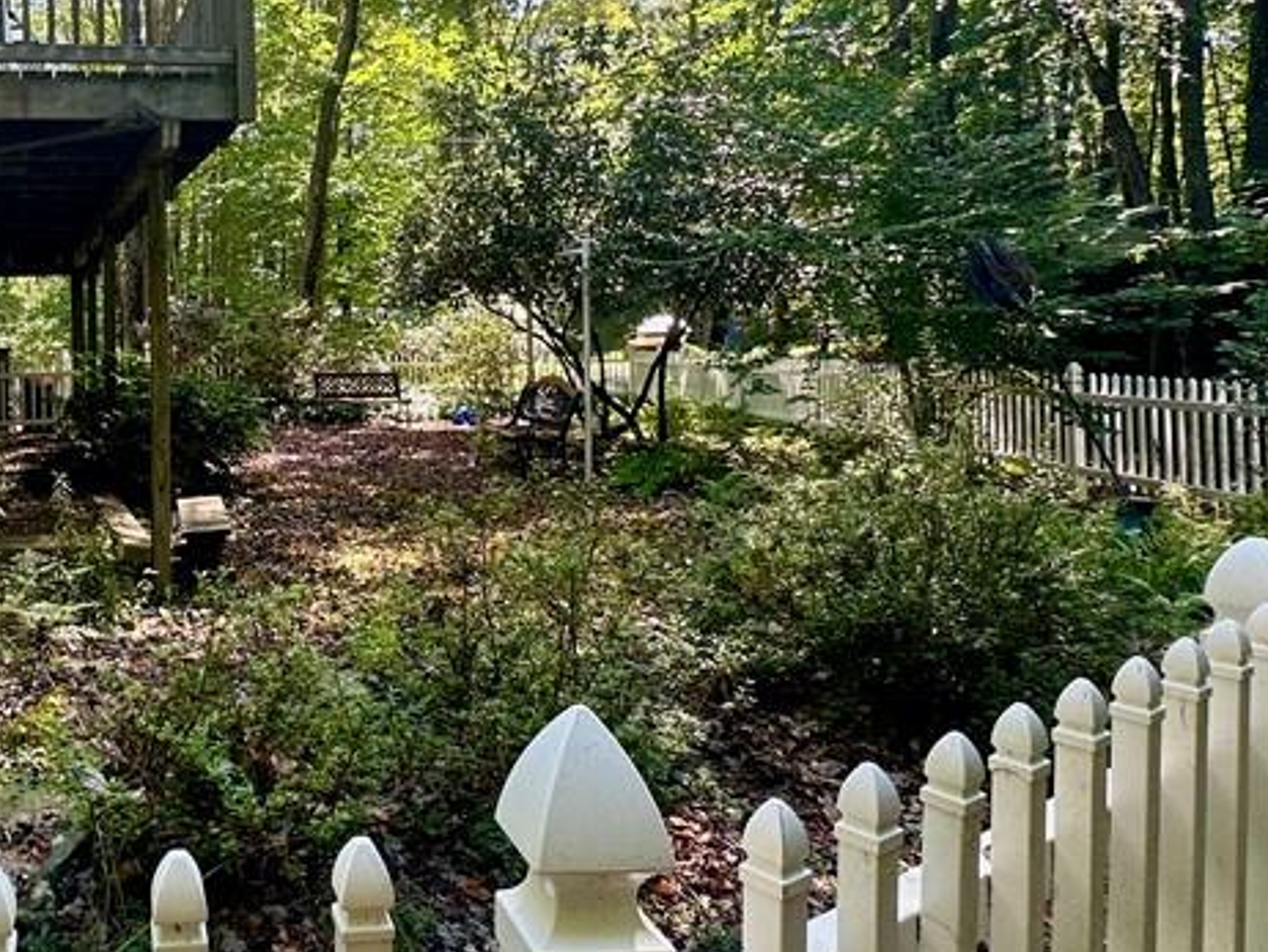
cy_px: 351
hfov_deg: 54.2
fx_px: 1136
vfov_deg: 45.1
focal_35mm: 31
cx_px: 247
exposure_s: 1/99
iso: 64
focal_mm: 2.22
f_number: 2.2
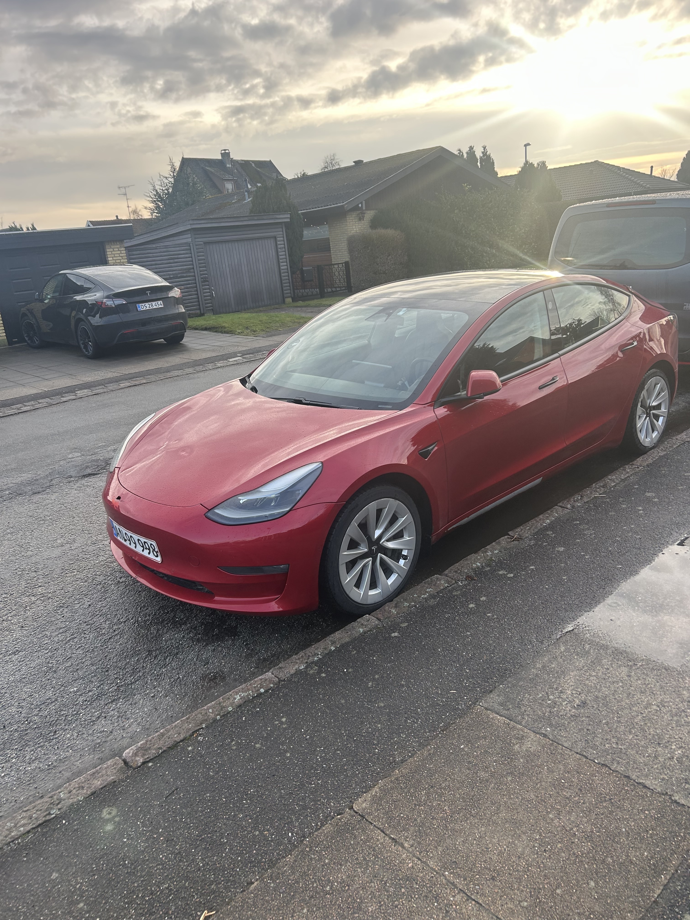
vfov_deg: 67.3
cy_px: 460
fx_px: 691
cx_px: 345
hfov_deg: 53.1
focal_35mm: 26
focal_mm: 5.7
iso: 50
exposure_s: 1/421
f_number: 1.5
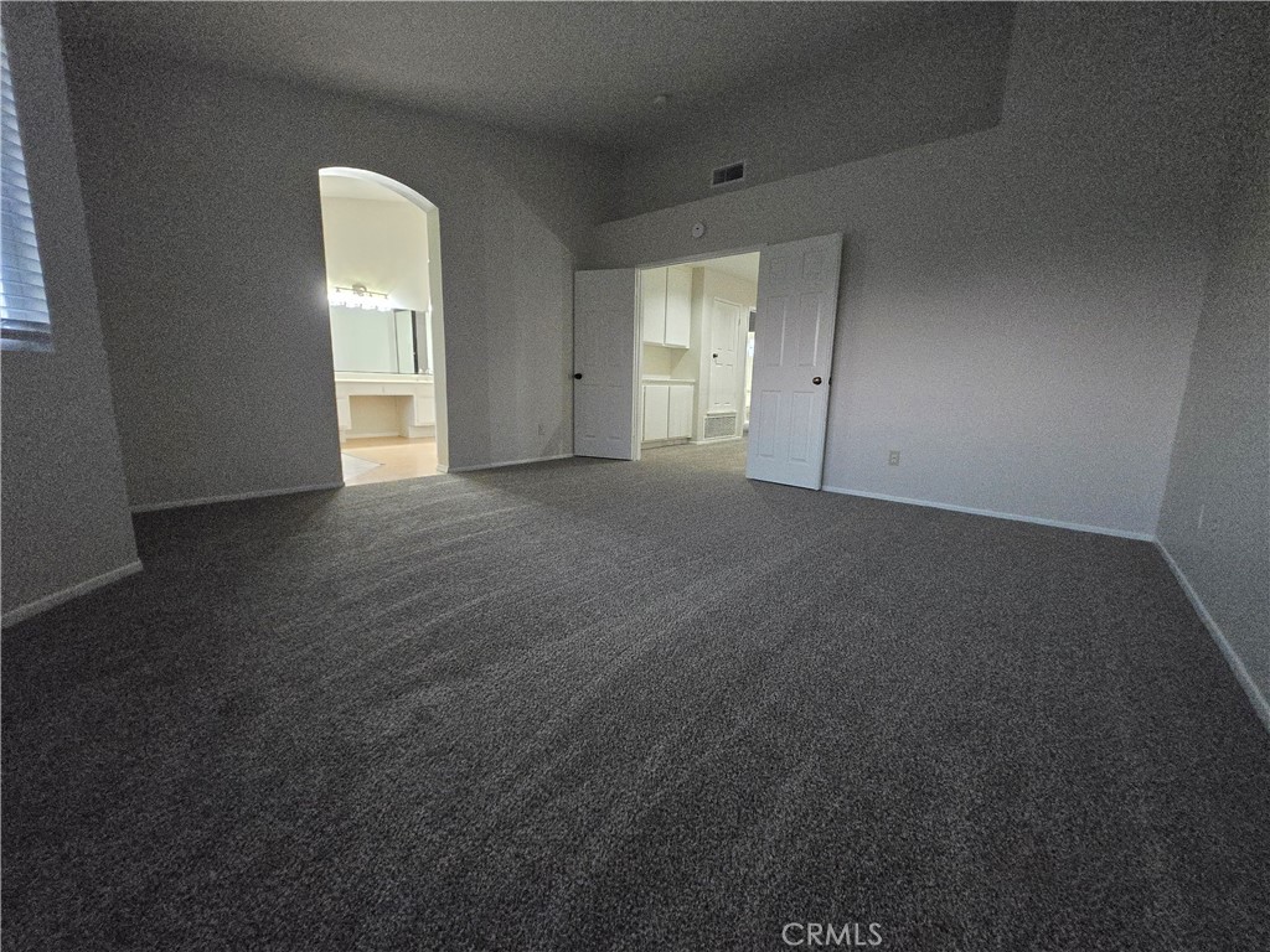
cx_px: 635
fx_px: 477
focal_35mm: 13
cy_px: 476
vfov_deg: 89.9
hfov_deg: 106.2
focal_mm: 1.7
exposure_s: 1/60
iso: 1250
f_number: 2.2
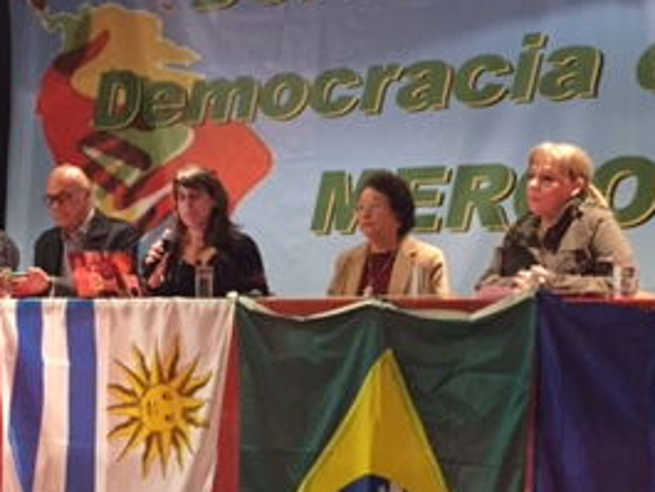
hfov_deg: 27.7
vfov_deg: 20.8
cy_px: 386
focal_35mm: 70
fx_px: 1325
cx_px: 245
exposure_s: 1/17
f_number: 2.2
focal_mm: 4.15
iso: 320
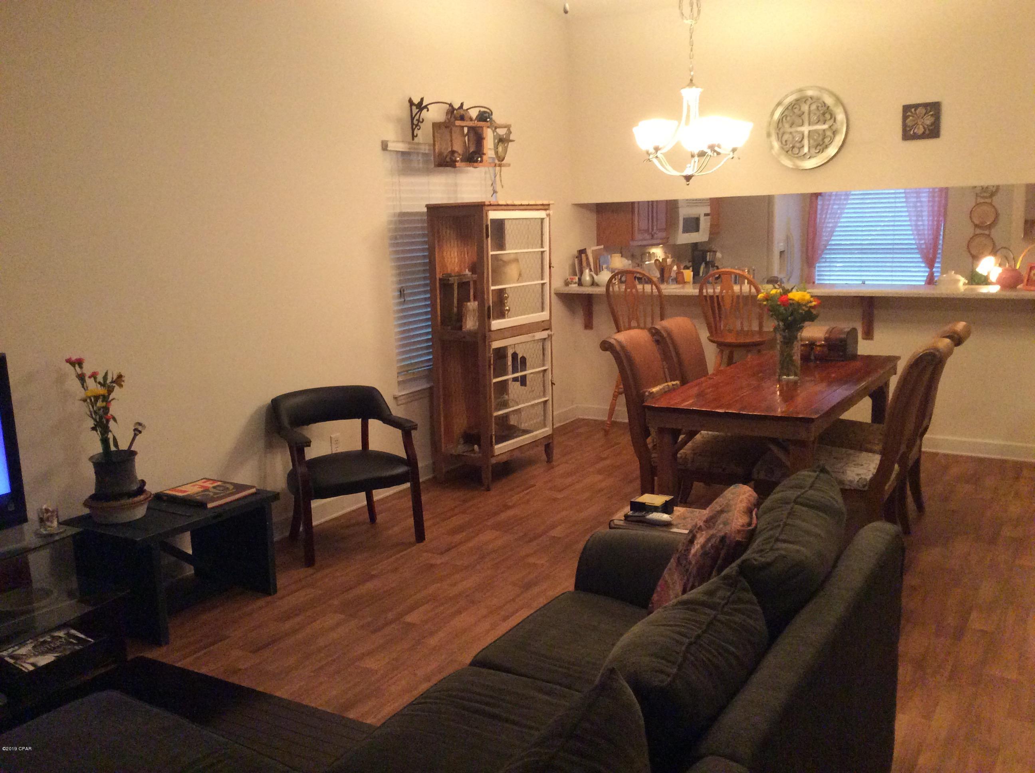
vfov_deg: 44.1
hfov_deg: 56.9
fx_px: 955
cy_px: 386
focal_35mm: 32
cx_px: 518
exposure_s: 1/24
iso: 320
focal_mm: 3.3
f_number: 2.4
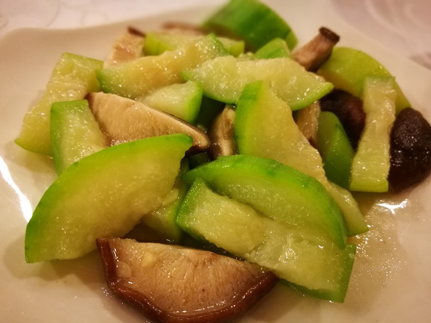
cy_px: 162
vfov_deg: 51.4
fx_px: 336
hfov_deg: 65.3
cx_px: 216
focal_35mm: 27
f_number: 4
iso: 500
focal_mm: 4.5
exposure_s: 1/24
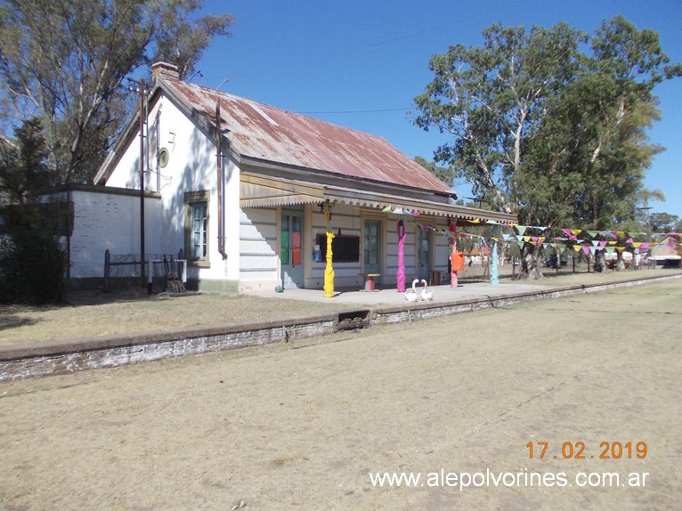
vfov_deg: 49.7
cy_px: 256
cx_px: 341
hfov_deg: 63.5
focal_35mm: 28
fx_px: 551
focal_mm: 4
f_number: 5.4
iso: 80
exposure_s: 1/400
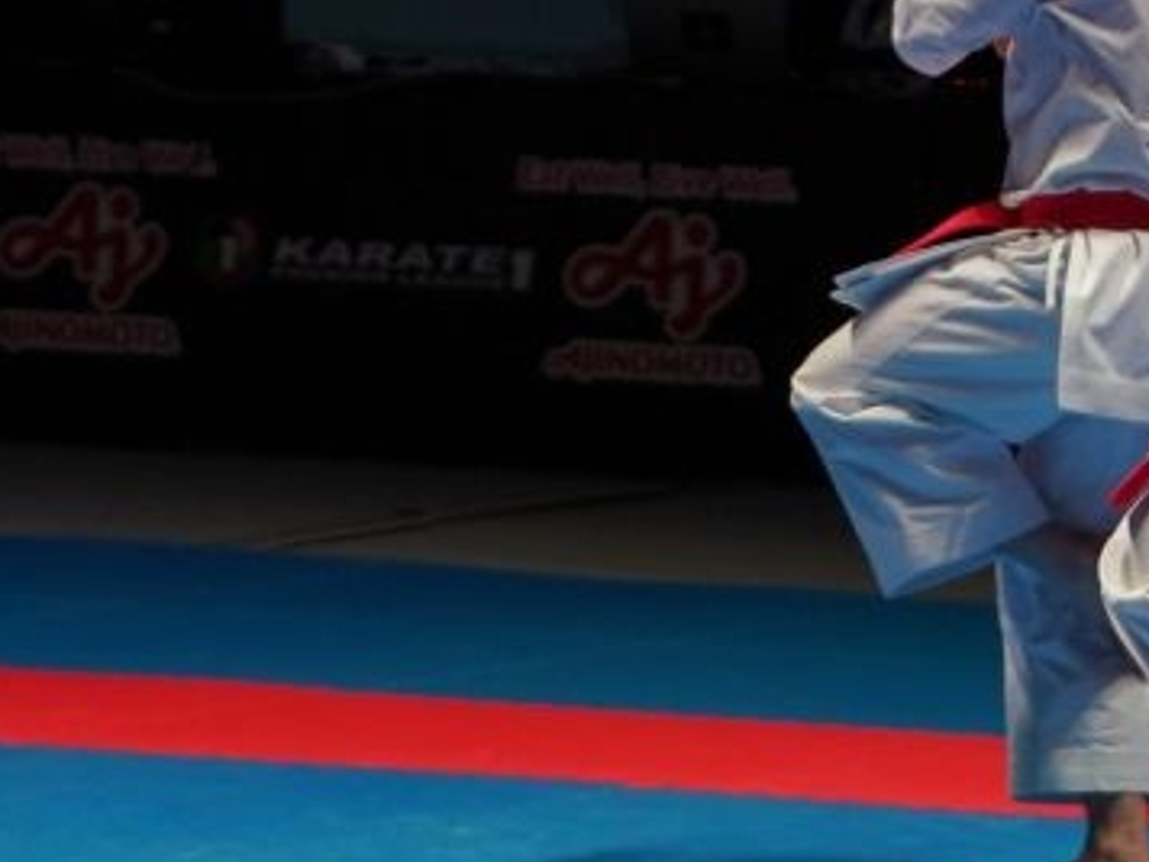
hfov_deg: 5.8
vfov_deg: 4.4
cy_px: 155
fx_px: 11286
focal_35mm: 340
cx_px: 565
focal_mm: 70
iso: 500
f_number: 2.8
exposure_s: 1/500
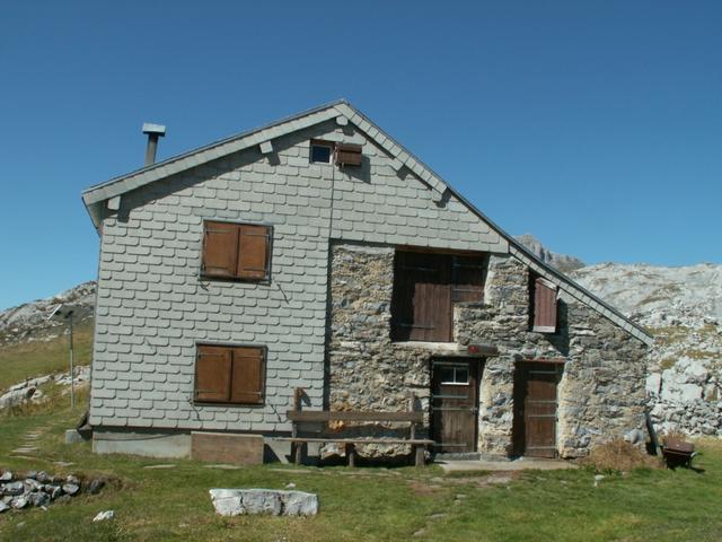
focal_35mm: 35
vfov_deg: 40.7
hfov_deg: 52.6
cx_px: 361
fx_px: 730
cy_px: 271
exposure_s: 1/200
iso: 50
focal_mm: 5.86
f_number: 7.1
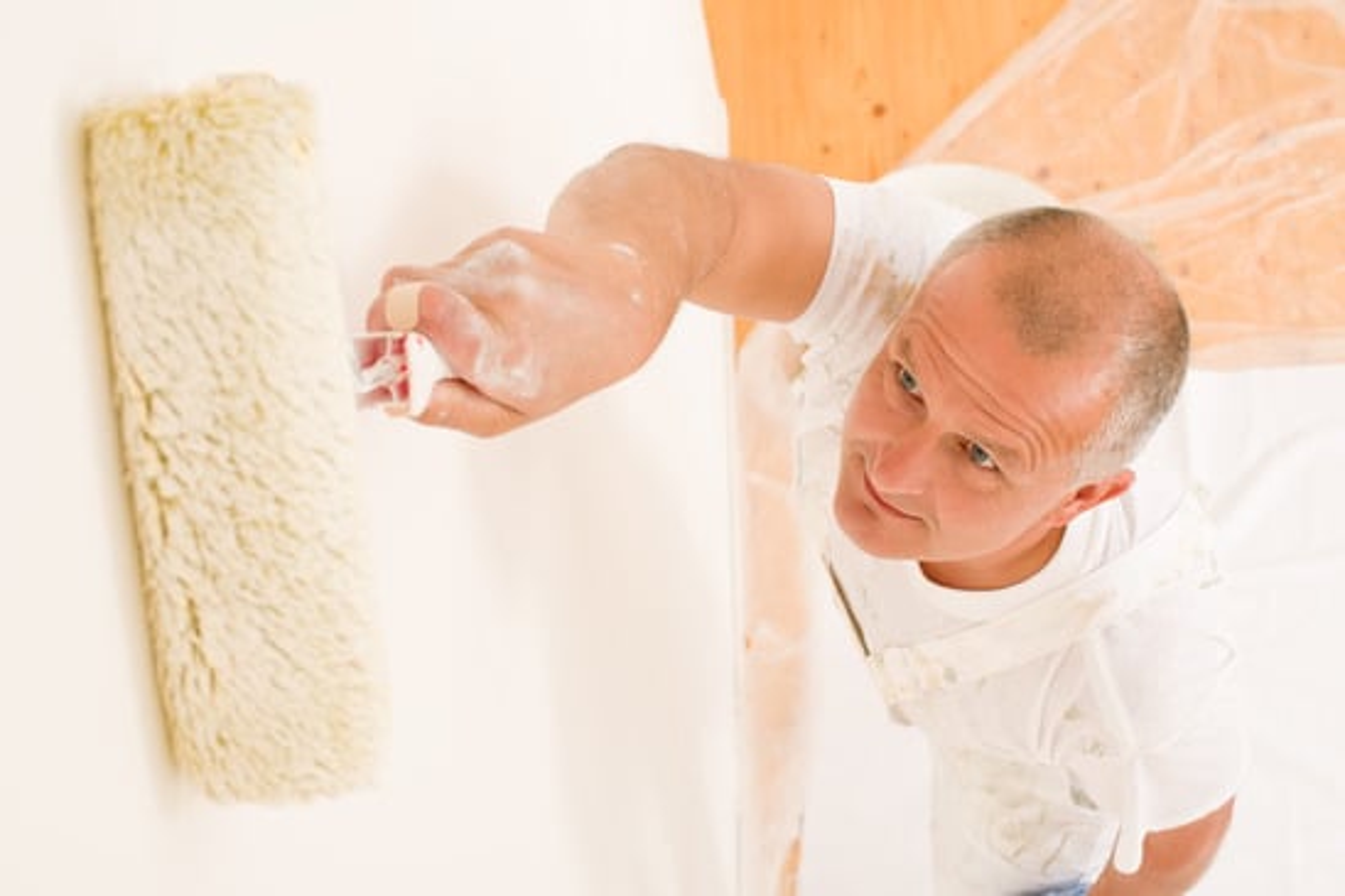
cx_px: 672
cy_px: 448
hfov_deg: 39.6
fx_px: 1867
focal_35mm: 50
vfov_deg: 27.0
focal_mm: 50
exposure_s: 1/200
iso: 100
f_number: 8
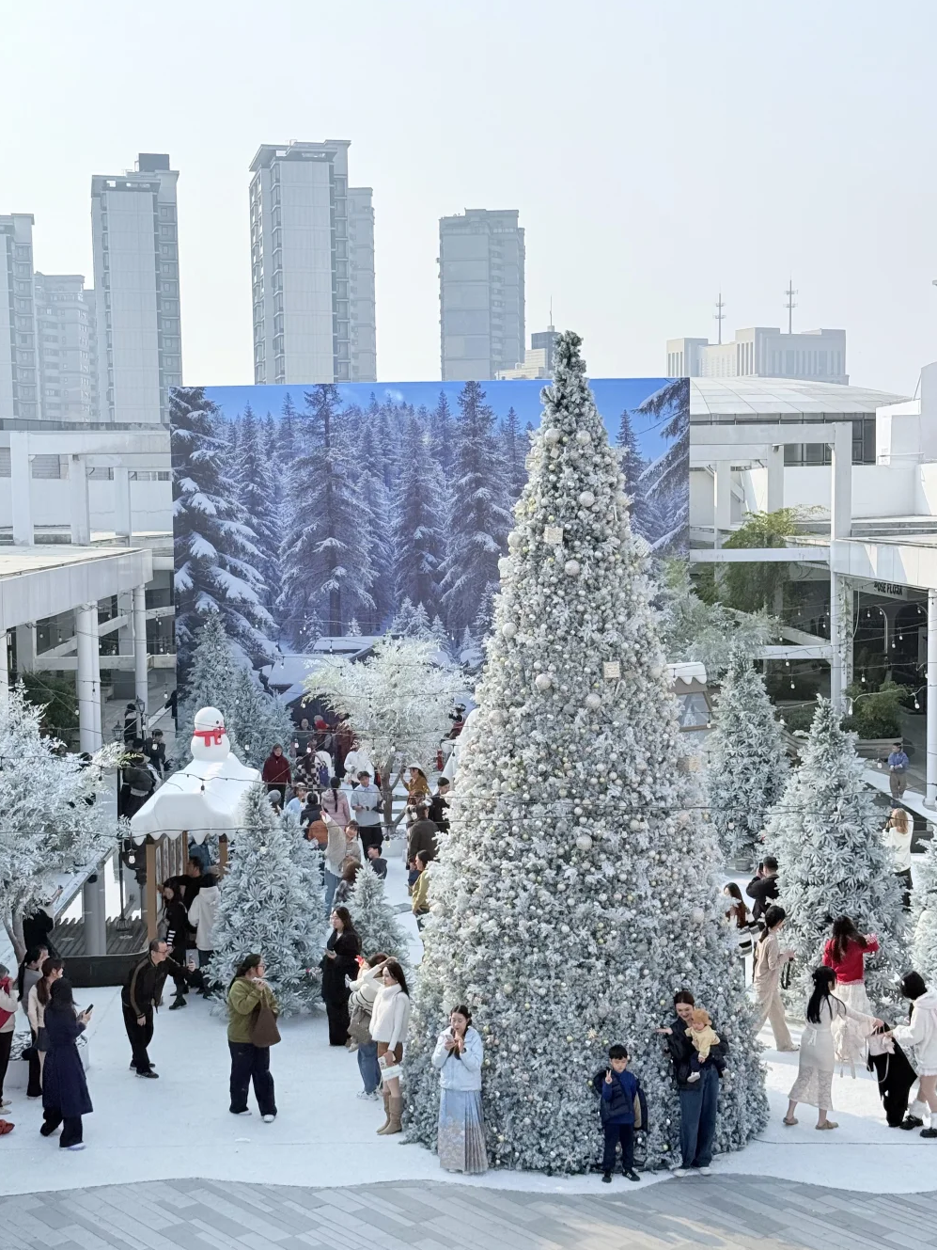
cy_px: 644
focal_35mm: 52
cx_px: 452
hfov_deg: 28.0
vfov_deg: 36.8
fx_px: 1876
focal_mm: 6.76
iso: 64
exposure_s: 1/6024
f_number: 1.78
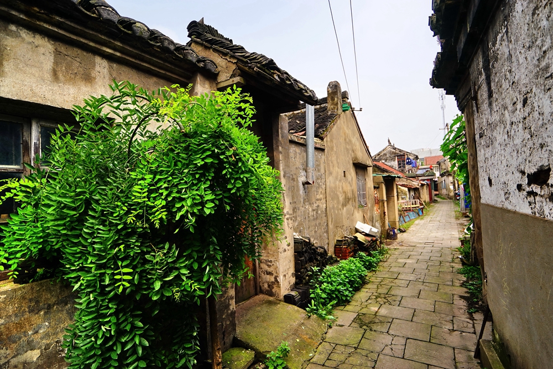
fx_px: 292
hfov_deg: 86.9
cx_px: 276
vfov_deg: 64.6
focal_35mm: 19
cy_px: 184
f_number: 4
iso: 100
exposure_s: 1/320
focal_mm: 19
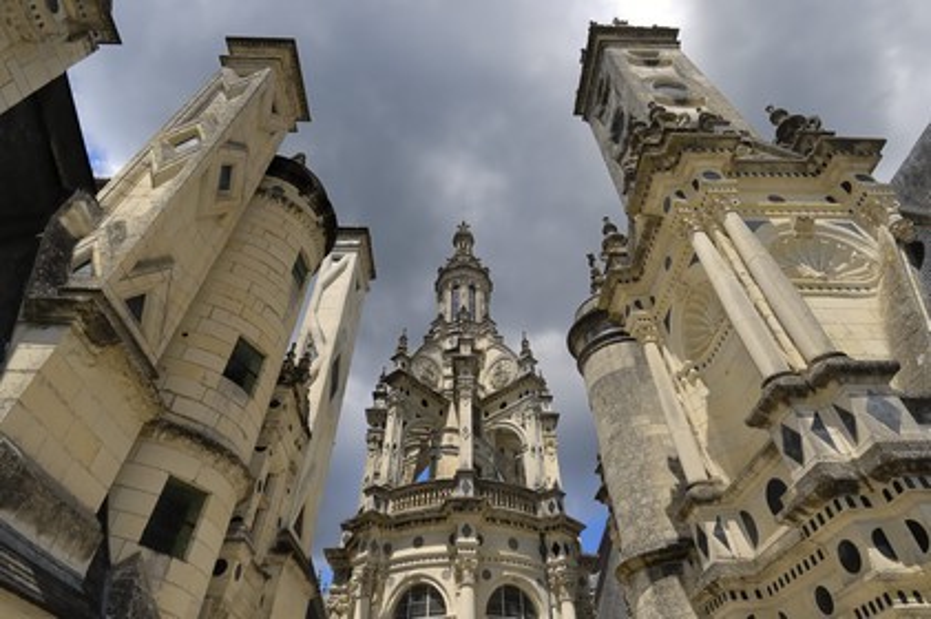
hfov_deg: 90.0
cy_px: 310
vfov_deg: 67.3
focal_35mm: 18
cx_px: 466
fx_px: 465
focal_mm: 12
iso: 100
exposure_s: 1/160
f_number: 11
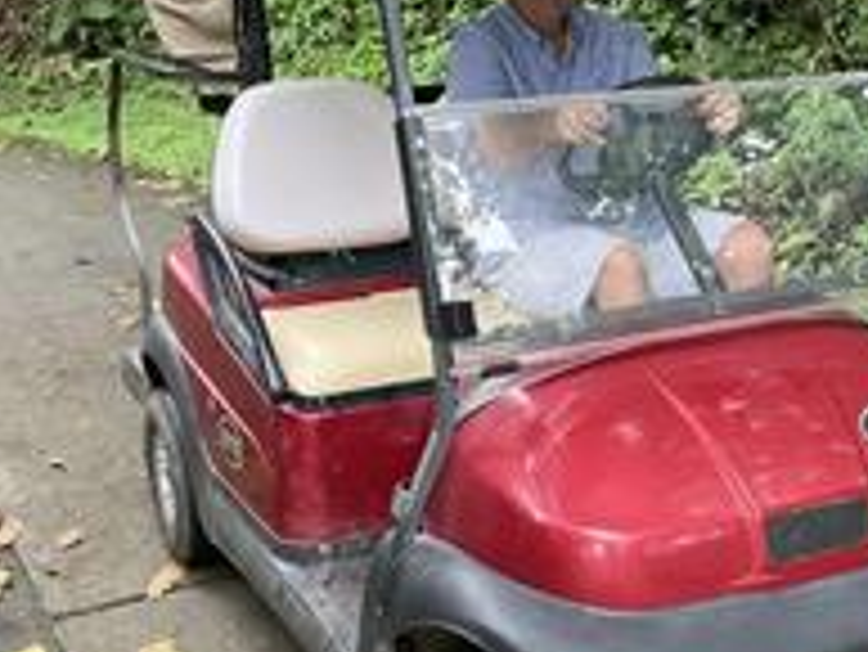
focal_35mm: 60
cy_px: 319
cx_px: 679
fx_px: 1505
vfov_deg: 24.4
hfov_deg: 31.4
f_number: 1.8
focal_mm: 3
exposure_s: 1/60
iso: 250
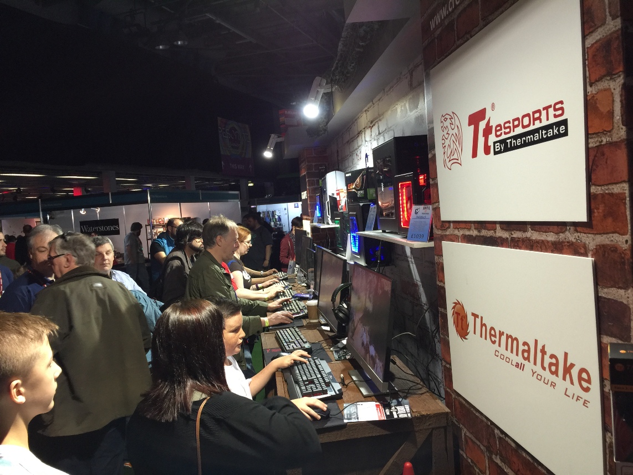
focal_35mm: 29
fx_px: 530
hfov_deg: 61.6
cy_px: 238
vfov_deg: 48.2
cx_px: 316
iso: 50
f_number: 2.2
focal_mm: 4.15
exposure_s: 1/17
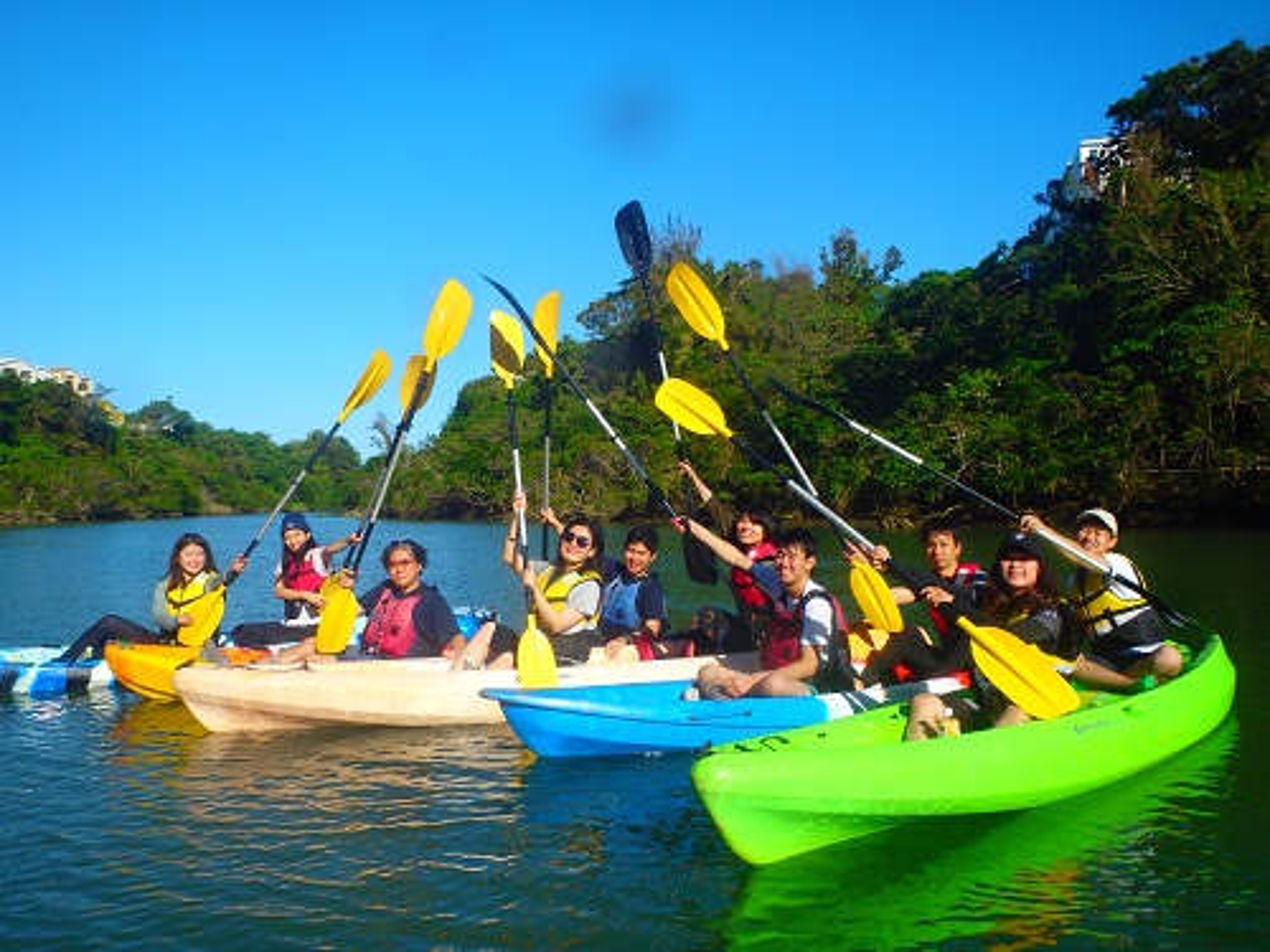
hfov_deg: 63.4
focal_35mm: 28
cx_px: 635
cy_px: 476
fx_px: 1027
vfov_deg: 49.7
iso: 125
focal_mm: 5
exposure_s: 1/160
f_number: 11
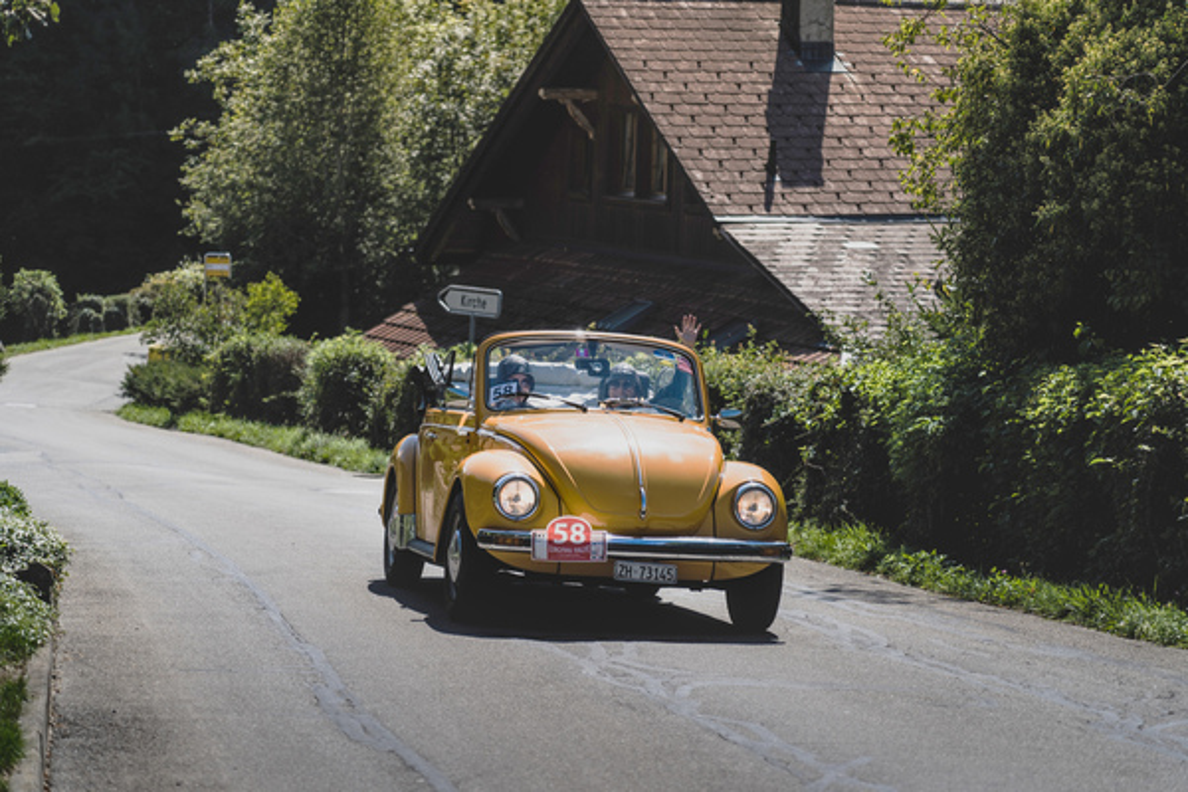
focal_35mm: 105
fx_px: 3465
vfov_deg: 13.0
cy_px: 396
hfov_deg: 19.5
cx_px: 594
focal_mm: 105
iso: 200
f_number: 4
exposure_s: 1/2500
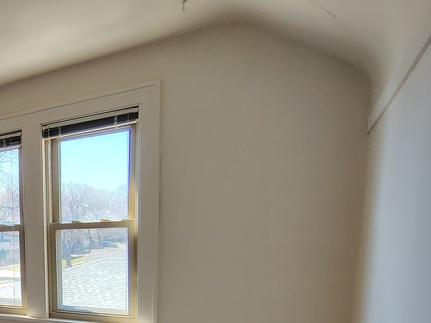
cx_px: -34
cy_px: 298
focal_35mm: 35
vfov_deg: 37.7
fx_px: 436
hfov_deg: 42.4
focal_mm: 2.13
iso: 199
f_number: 2.2
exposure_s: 1/60
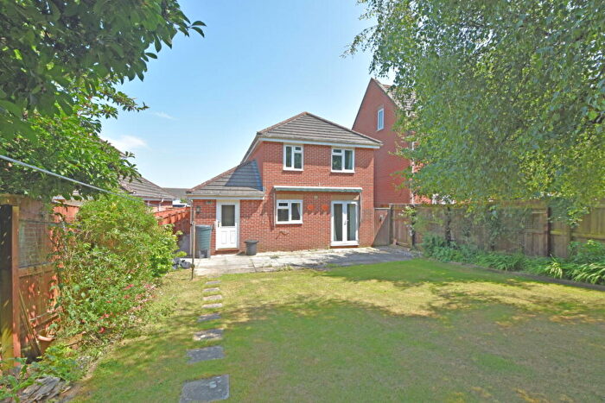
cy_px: 202
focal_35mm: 16
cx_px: 302
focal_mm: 10.5
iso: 200
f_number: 7.1
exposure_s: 1/250
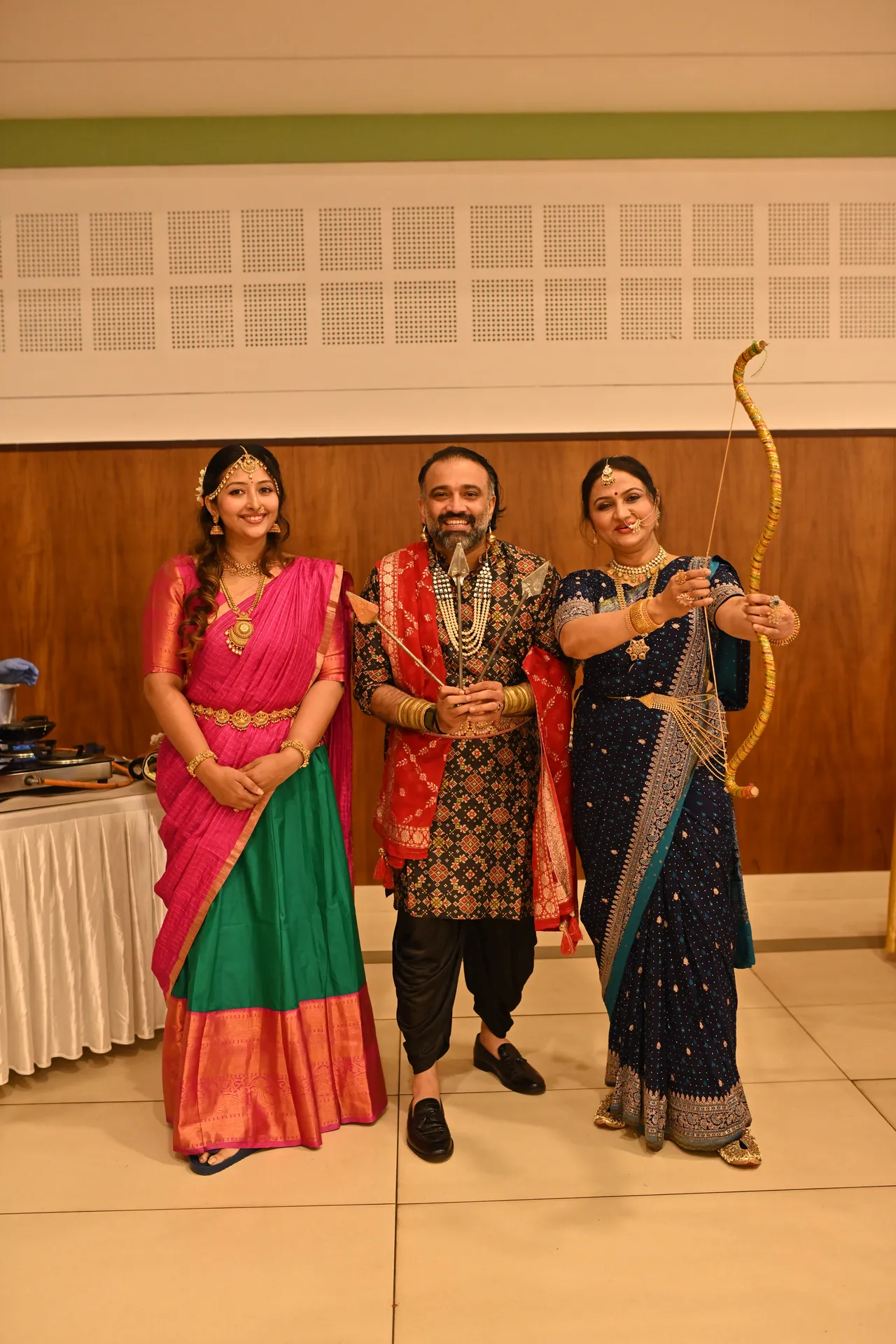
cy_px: 672
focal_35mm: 35
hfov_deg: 37.9
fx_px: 1307
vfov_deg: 54.4
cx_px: 448
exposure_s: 1/200
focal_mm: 35
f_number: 2.2
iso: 1250
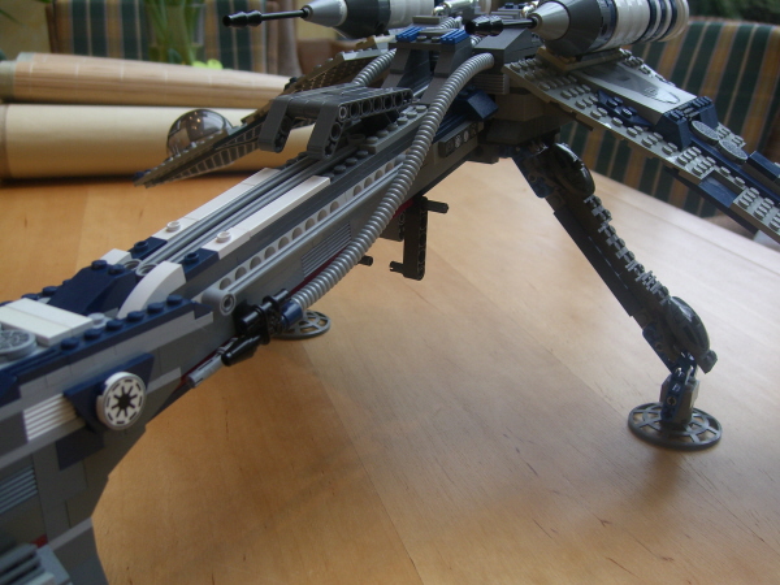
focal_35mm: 38
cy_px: 292
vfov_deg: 37.7
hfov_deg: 49.0
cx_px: 390
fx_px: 856
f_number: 2.8
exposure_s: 1/80
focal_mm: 7.9
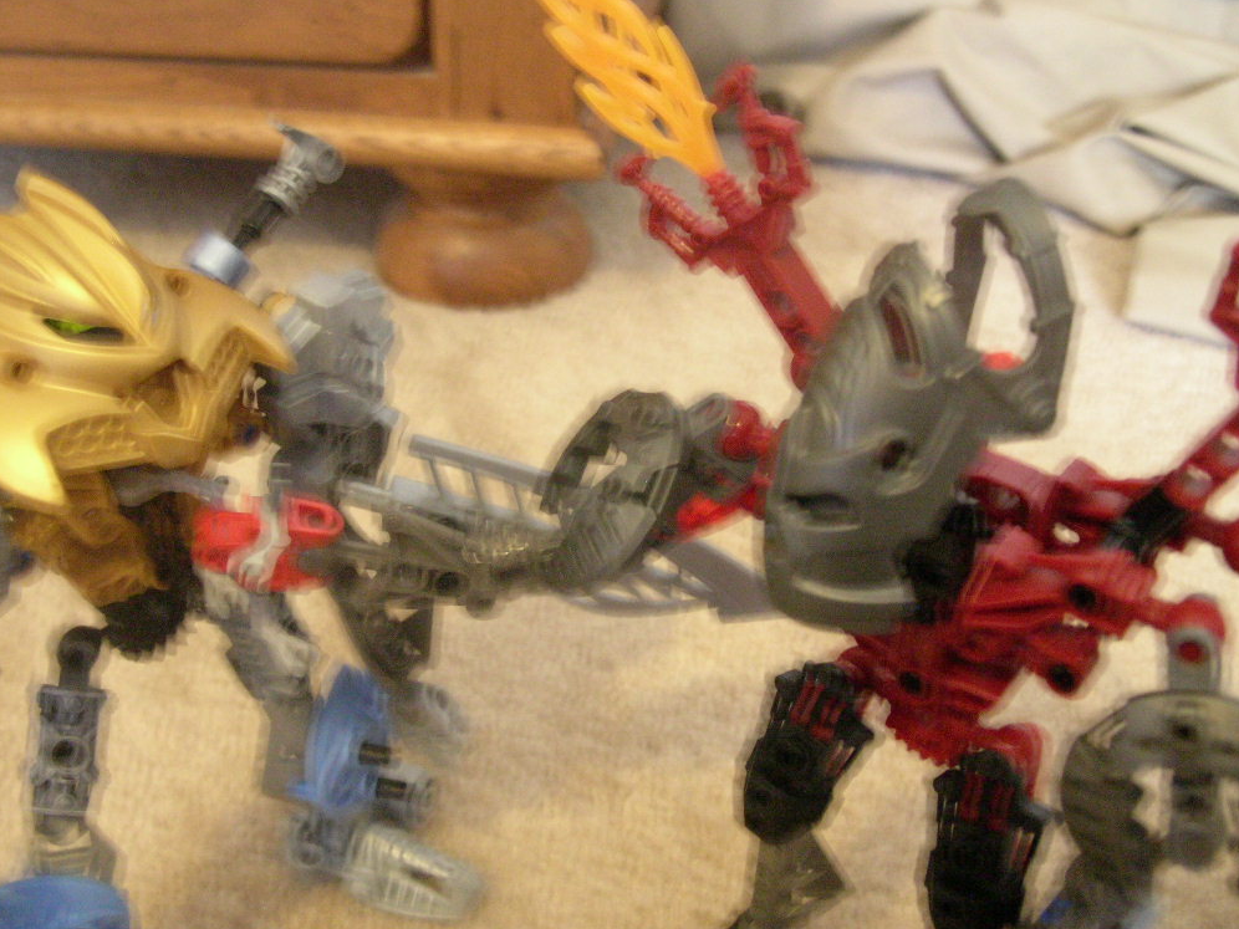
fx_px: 1324
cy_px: 463
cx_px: 607
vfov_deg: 38.7
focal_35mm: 37
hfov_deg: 50.1
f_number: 2.7
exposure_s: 1/3.2
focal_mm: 6
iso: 300
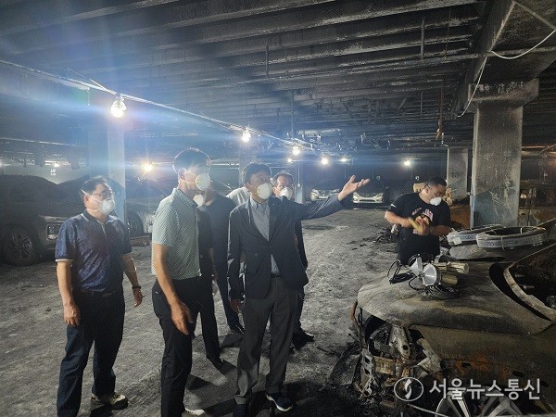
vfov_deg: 58.9
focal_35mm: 23
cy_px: 208
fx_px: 369
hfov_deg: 73.9
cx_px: 278
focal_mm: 6.4
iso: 640
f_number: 1.8
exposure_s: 1/24
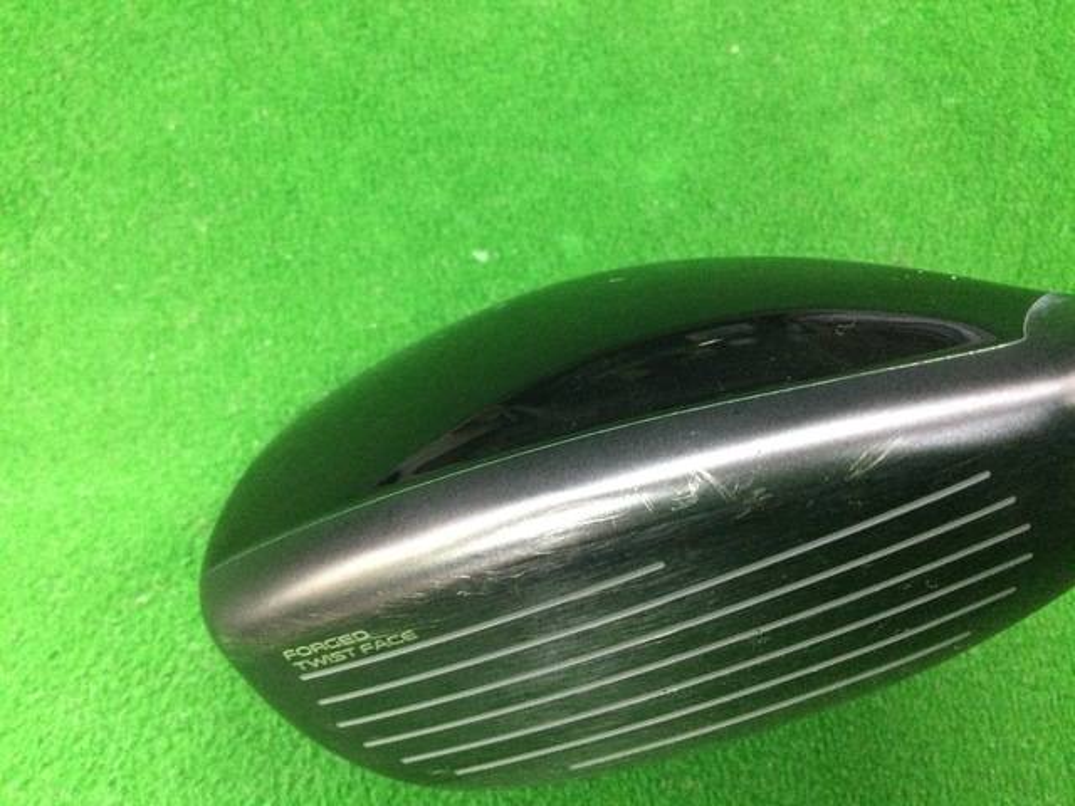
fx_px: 963
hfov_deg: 58.4
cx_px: 538
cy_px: 403
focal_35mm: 31
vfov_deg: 45.4
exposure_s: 1/20
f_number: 2.4
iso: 200
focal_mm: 3.3
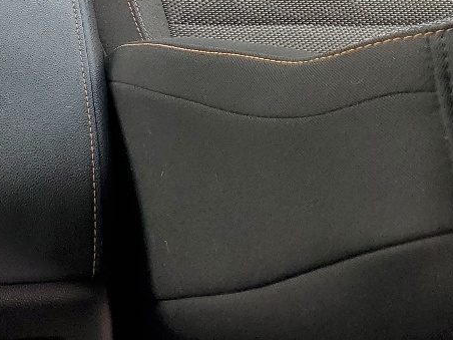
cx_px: -105
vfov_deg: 14.3
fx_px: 1204
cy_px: -261
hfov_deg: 19.9
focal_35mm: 92
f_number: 1.5
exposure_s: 1/208
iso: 50
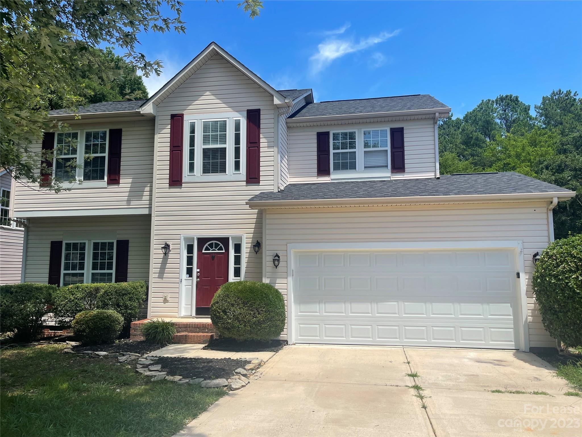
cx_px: 291
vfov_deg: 53.1
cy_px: 218
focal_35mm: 26
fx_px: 437
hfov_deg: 67.3
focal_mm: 5.1
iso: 32
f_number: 1.6
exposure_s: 1/2717
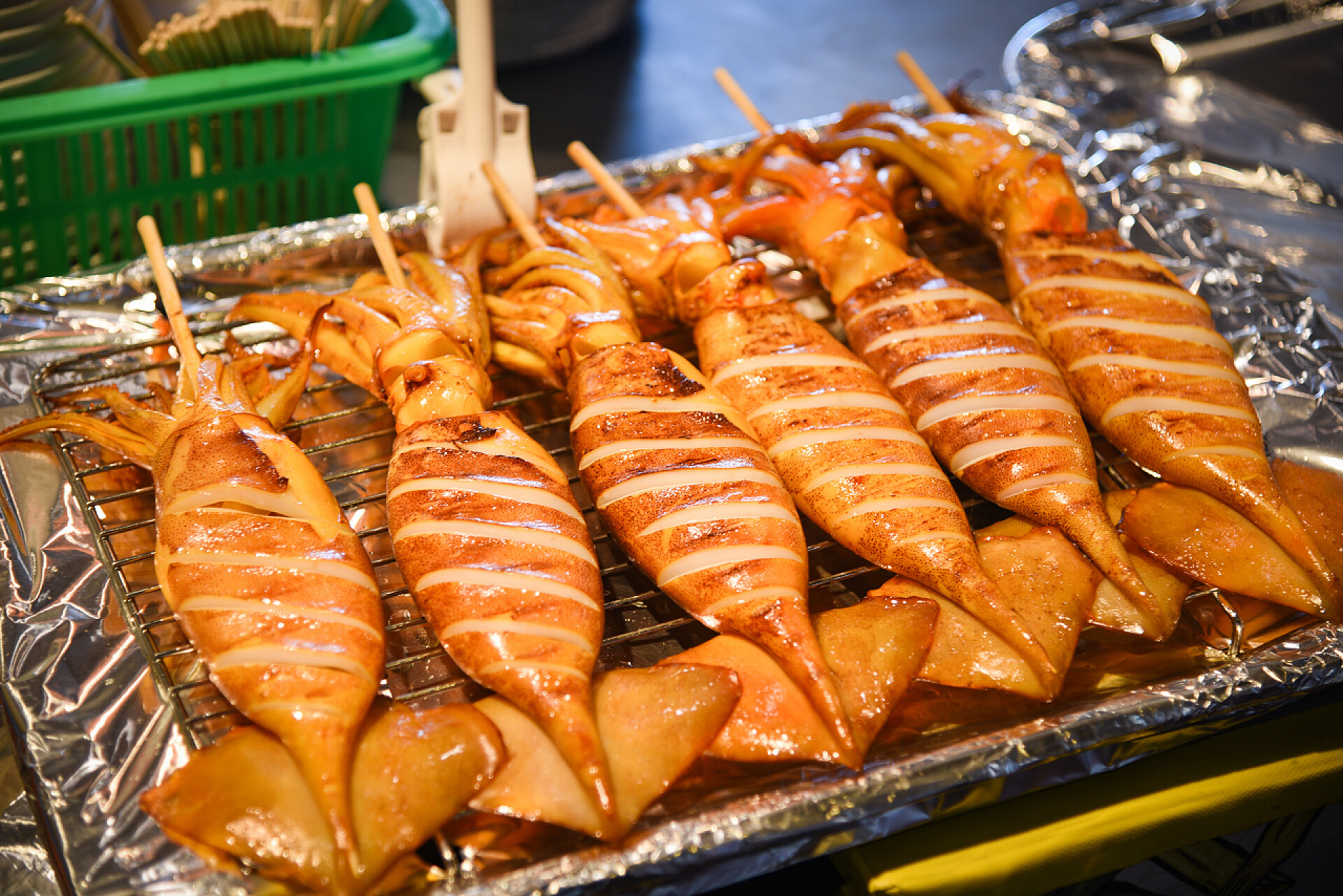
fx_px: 2910
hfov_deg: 26.0
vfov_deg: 17.5
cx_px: 672
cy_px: 448
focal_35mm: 78
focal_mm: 78
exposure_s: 1/40
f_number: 4
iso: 100
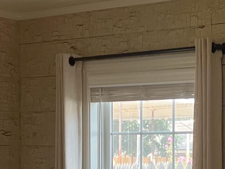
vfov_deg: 12.2
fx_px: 774
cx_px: 203
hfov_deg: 16.3
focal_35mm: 119
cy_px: 191
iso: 80
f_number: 1.5
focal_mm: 5.7
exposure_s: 1/120
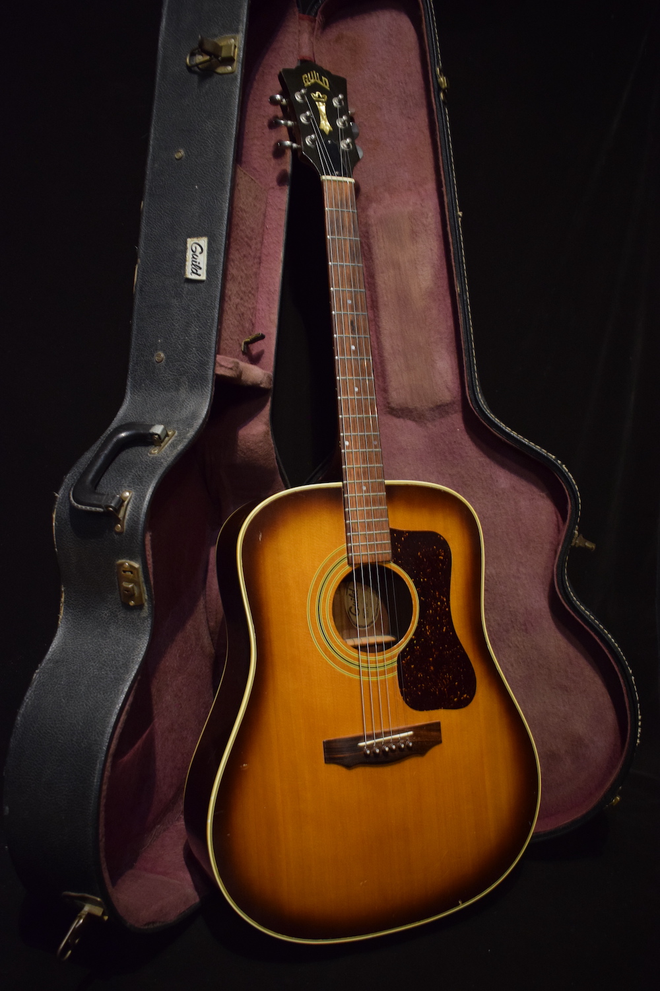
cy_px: 496
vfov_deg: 61.9
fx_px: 825
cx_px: 330
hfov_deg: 43.6
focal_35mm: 30
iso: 2000
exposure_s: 1/30
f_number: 3.8
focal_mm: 20
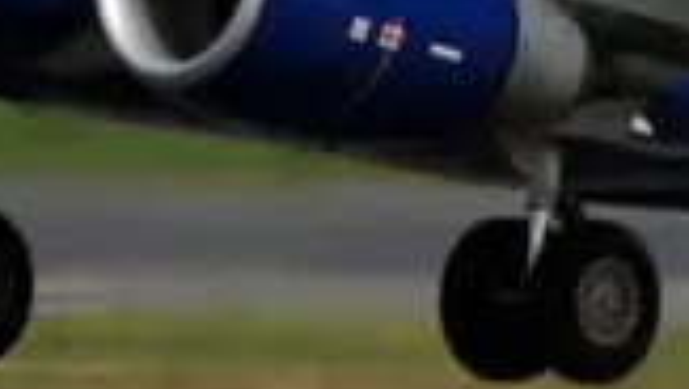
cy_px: -264
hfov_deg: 0.7
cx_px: 579
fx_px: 54086
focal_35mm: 2958
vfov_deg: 0.4
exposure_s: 1/500
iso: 100
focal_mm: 300
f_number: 7.1
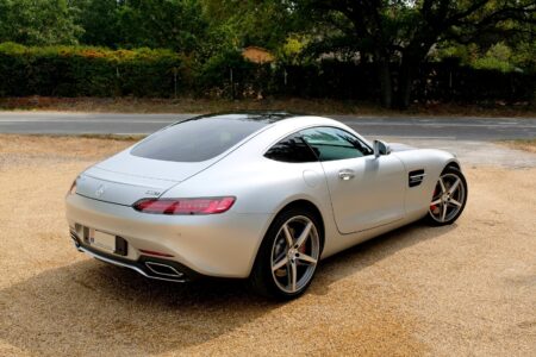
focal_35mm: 34
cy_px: 178
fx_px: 506
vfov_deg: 38.9
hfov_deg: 55.8
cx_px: 268
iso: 400
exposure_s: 1/600
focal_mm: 22.7
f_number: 8
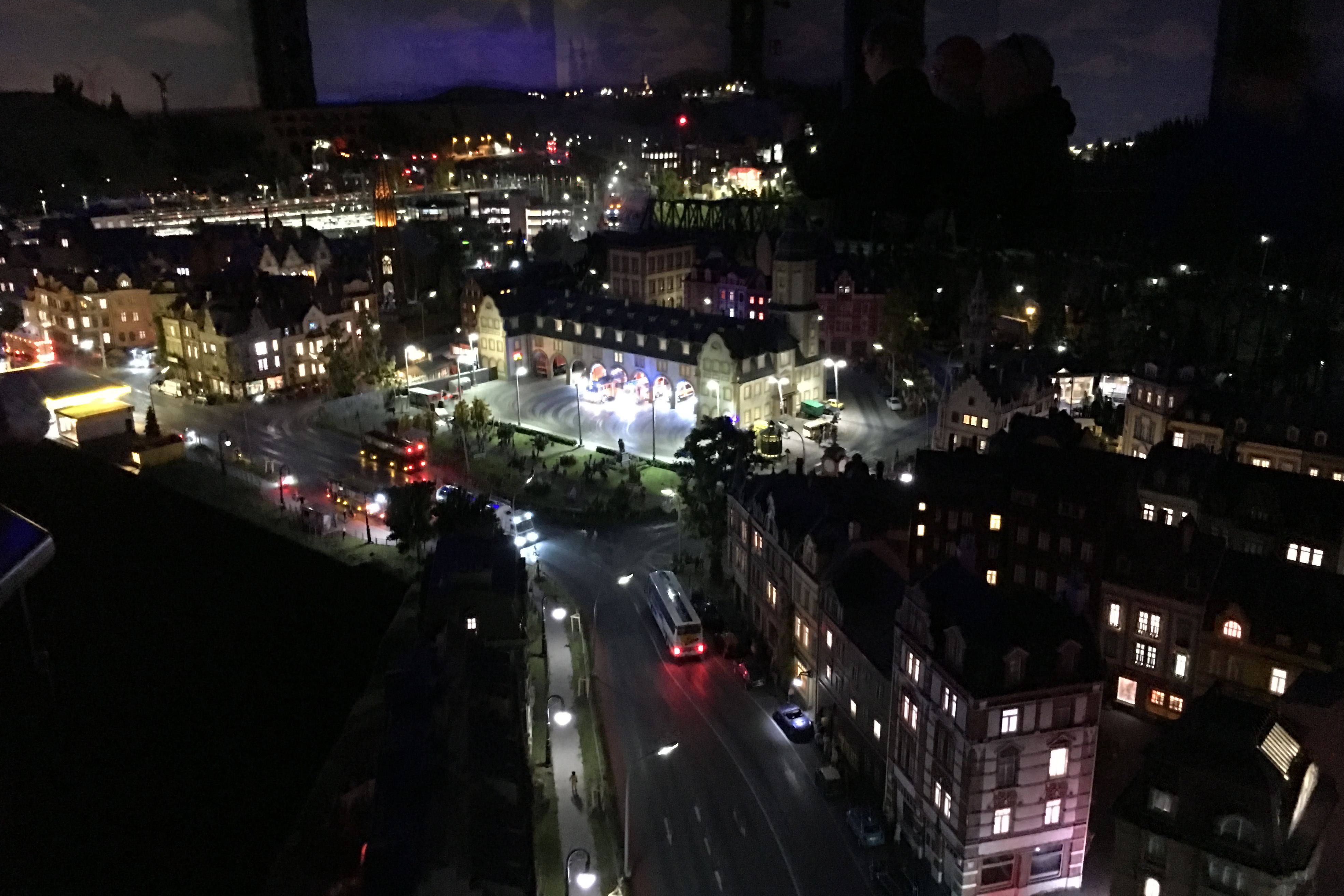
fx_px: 1157
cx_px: 662
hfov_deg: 60.3
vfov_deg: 42.3
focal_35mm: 31
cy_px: 449
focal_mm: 4.15
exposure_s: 1/4
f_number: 2.2
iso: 320
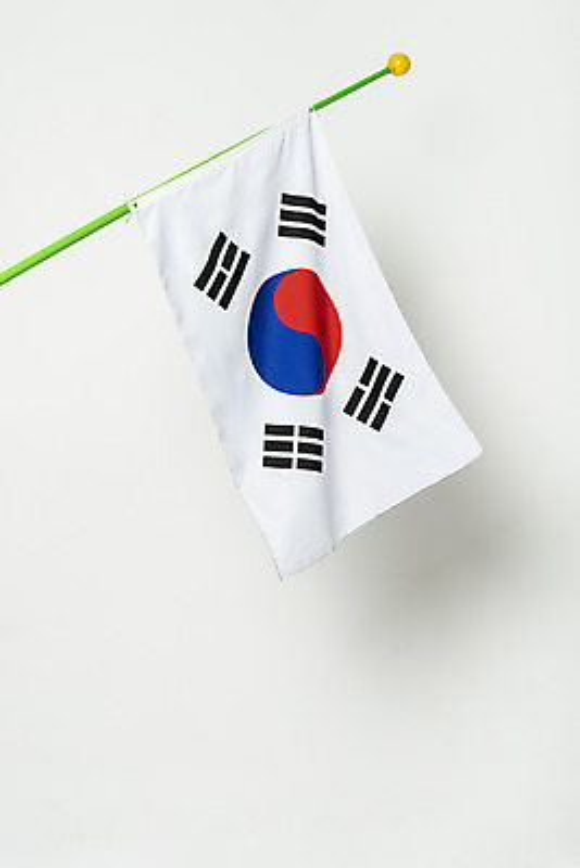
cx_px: 290
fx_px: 1400
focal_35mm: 58
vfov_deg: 34.5
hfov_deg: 23.4
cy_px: 434
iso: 100
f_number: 18
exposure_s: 1/125
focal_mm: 58
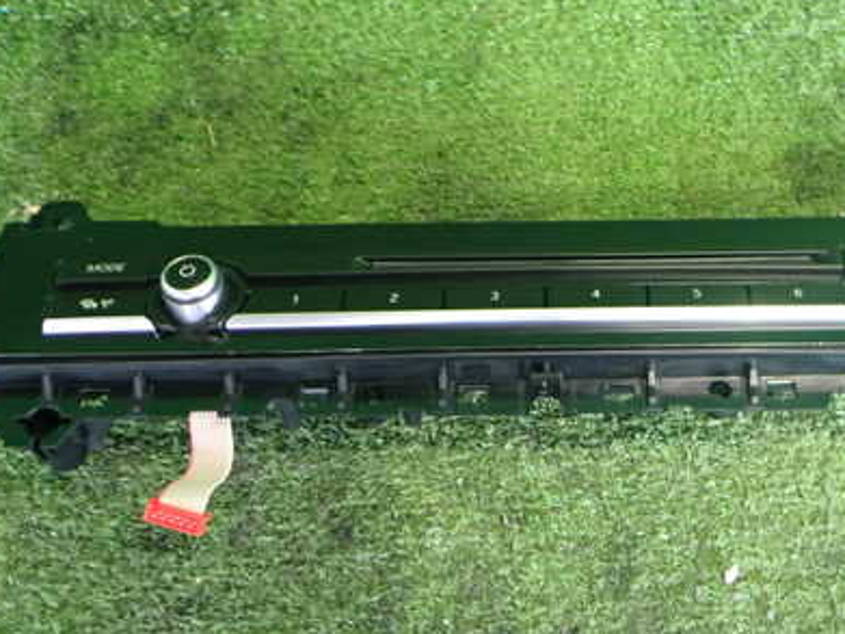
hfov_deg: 40.8
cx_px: 551
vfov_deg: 31.5
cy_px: 292
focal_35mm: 46
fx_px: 1123
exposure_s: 1/30
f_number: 2.3
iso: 400
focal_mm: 5.4
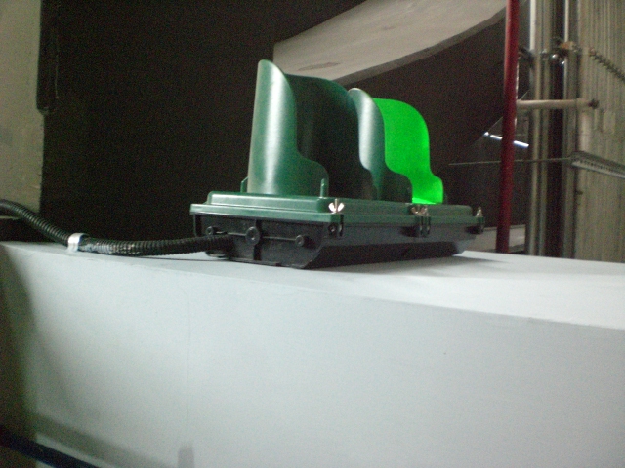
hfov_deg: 49.0
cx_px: 312
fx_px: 686
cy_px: 234
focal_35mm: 38
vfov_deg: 37.7
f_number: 3.1
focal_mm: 6.3
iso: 800
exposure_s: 1/15
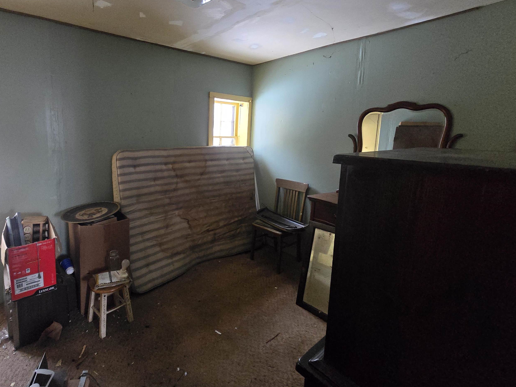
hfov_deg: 93.1
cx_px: 204
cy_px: 171
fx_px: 239
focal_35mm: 16
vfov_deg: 77.8
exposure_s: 1/60
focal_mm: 2.2
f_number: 2.2
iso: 1600
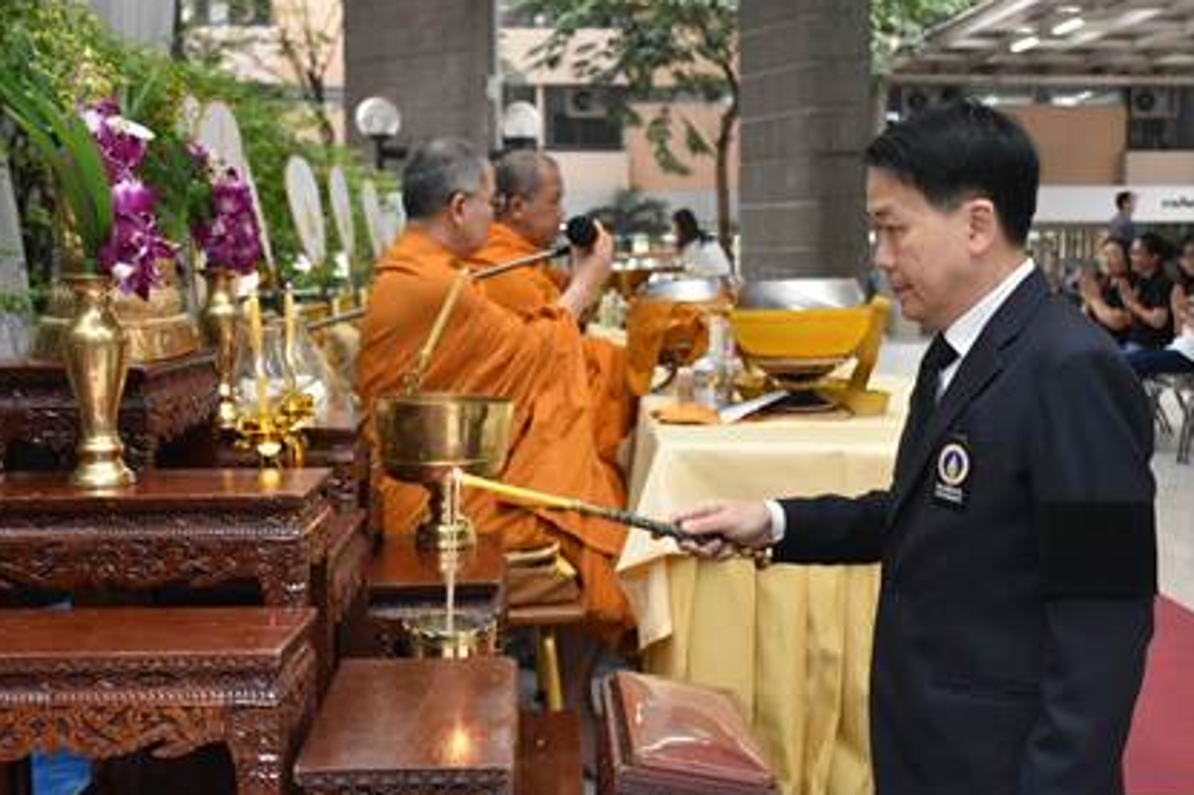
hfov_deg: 43.6
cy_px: 396
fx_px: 1492
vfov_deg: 29.8
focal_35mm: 45
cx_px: 626
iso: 1600
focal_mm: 26
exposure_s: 1/60
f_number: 4
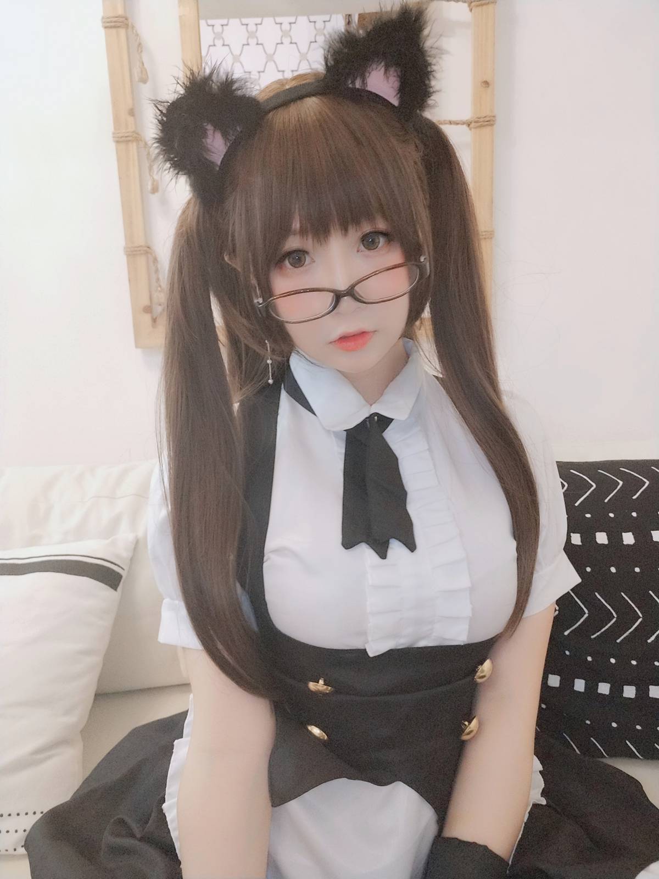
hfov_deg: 54.9
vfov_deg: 69.4
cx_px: 330
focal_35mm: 25
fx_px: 635
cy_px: 440
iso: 640
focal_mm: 4.36
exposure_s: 1/14
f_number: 1.8
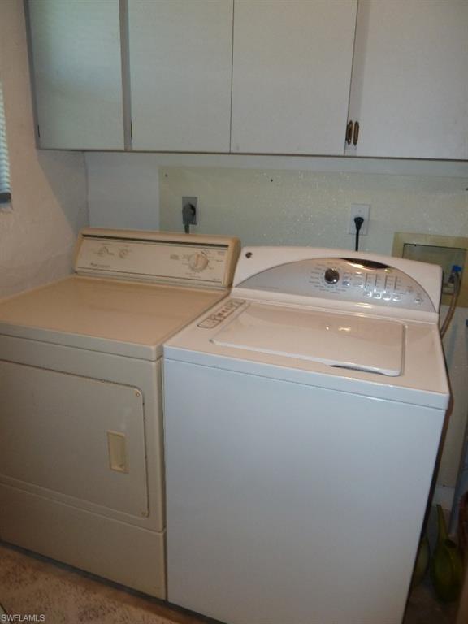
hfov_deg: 54.9
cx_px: 234
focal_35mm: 25
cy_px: 312
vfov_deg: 69.4
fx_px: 451
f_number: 3.3
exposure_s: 1/30
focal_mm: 4.1
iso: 160
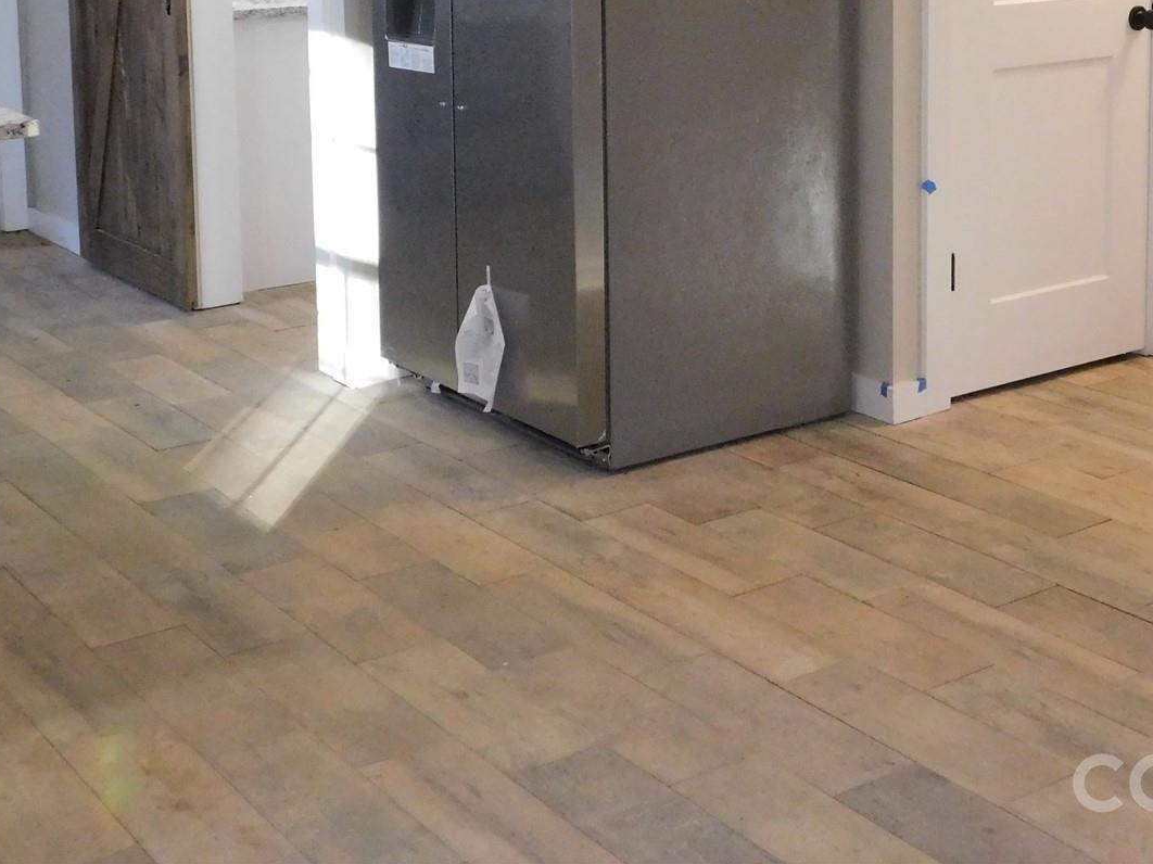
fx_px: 1798
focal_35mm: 54
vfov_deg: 25.9
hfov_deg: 35.5
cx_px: 614
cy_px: 31
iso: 800
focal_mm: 4.9
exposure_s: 1/100
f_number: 3.2
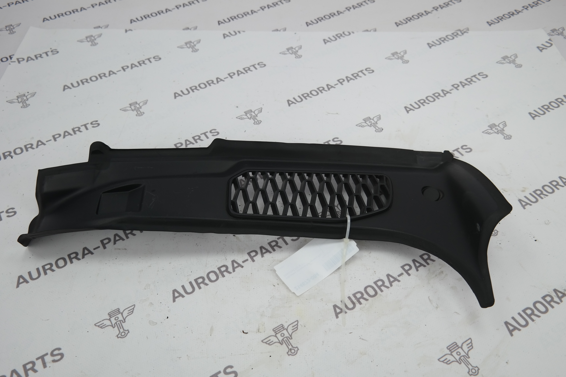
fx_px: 456
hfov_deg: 63.7
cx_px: 283
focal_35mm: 29
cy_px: 188
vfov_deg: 45.0
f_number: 3.5
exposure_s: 1/80
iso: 100
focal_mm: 19
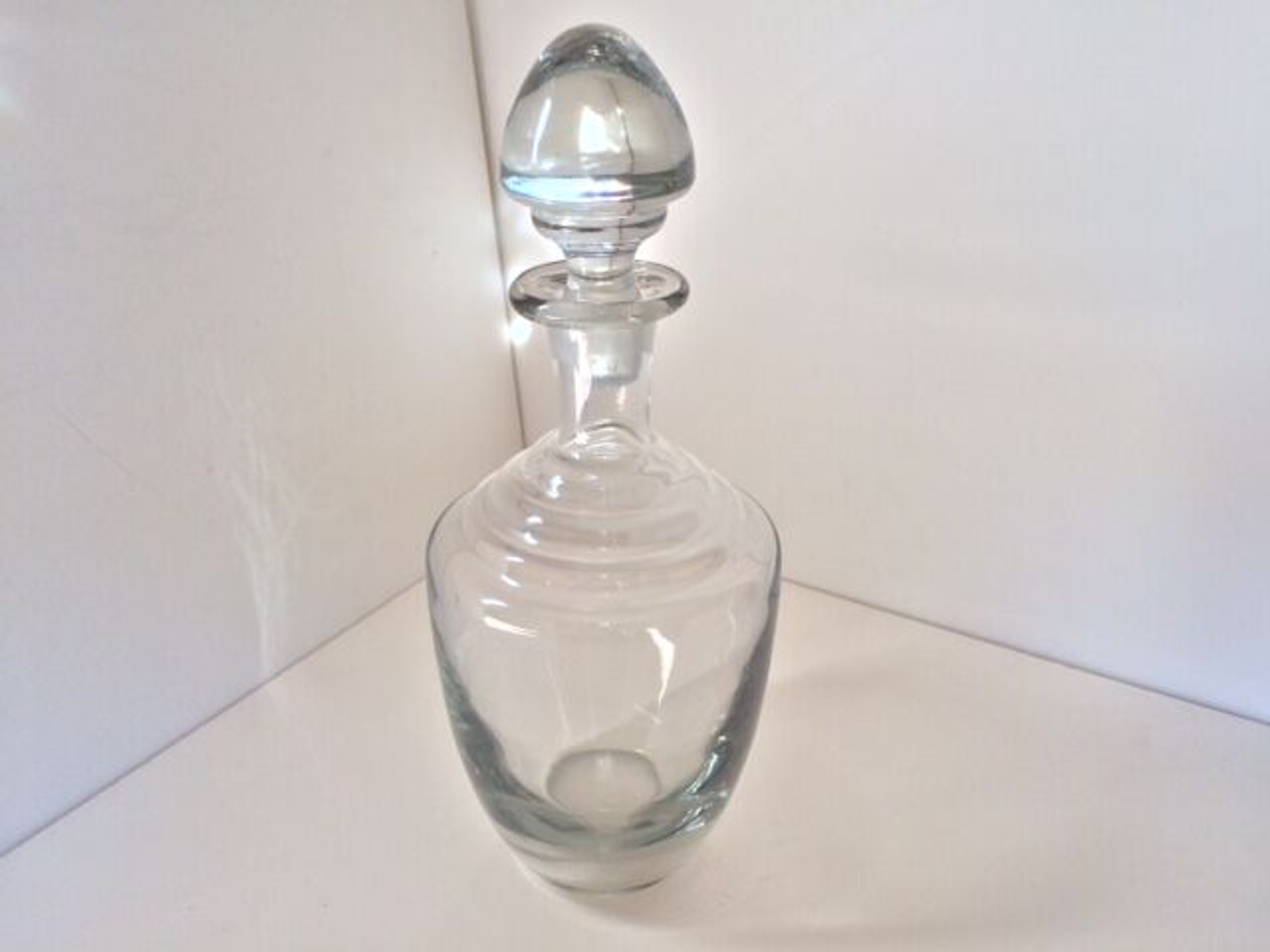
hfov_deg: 61.7
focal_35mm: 29
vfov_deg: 48.2
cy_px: 476
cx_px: 635
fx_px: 1064
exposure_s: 1/120
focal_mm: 4.15
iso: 50
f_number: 2.2
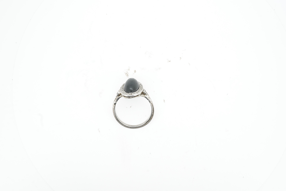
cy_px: 96
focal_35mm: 45
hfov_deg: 43.6
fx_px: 357
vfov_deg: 29.9
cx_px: 143
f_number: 22
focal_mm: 30
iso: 160
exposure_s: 1/50
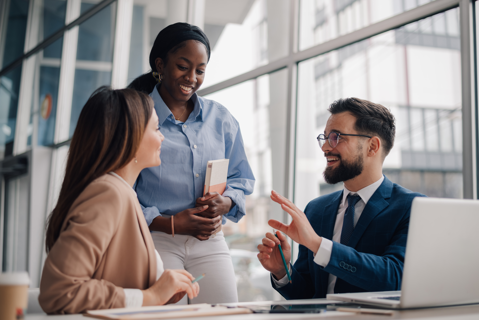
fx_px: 665
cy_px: 160
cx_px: 240
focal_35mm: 50
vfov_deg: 27.0
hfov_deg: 39.6
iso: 200
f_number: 2.5
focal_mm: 50
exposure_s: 1/400
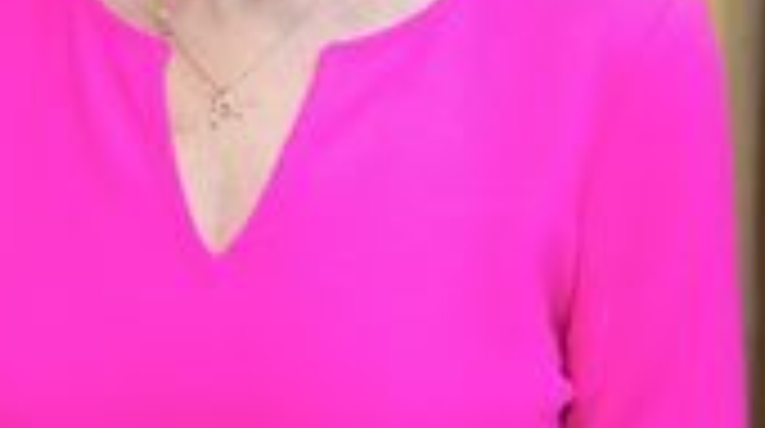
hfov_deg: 6.5
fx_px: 6744
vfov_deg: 3.6
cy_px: 36
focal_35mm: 333
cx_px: 270
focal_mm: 135
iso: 500
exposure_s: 1/60
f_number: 5.6
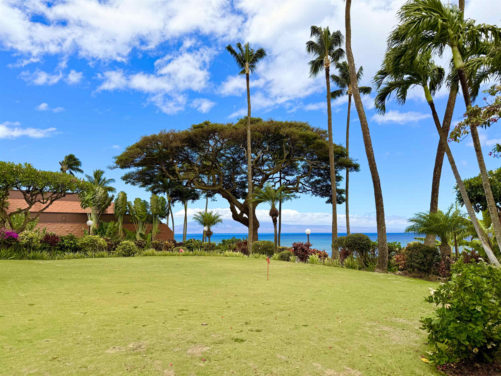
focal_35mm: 24
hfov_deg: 71.6
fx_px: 347
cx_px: 250
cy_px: 188
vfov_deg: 56.8
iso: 80
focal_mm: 6.76
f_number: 1.78
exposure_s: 1/5319
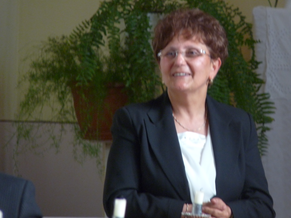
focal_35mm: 486
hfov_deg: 4.1
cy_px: 109
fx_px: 4086
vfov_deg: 3.1
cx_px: 146
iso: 400
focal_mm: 86.4
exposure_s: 1/100
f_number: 4.4
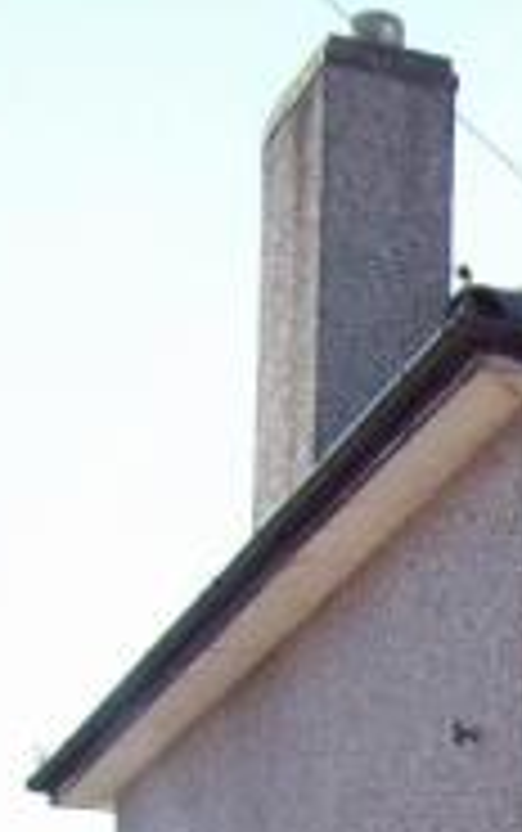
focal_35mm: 120
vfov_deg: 16.7
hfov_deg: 9.8
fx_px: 2725
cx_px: 1177
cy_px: 978
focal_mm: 6
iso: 80
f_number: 4.8
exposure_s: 1/248
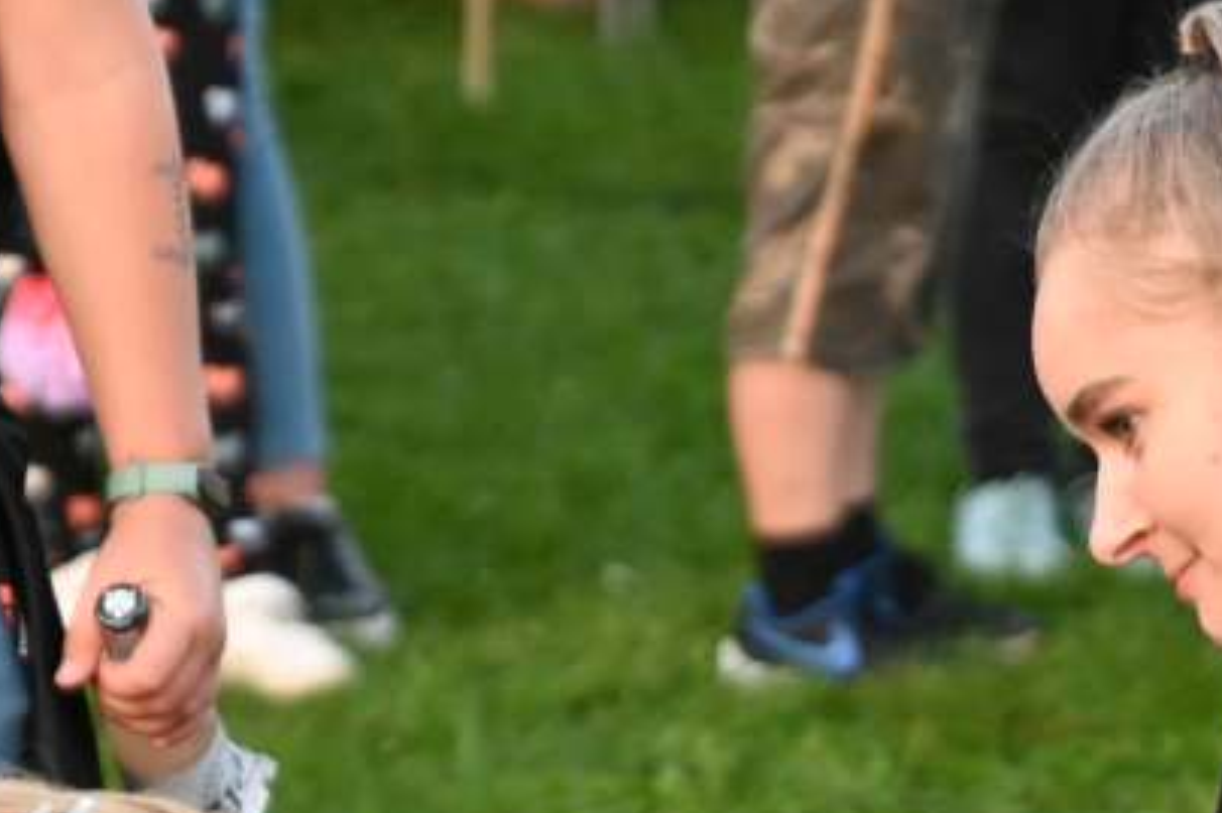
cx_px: 148
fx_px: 11298
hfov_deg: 6.2
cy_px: 1732
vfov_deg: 4.1
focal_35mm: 333
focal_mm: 70
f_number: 2.8
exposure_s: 1/200
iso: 400
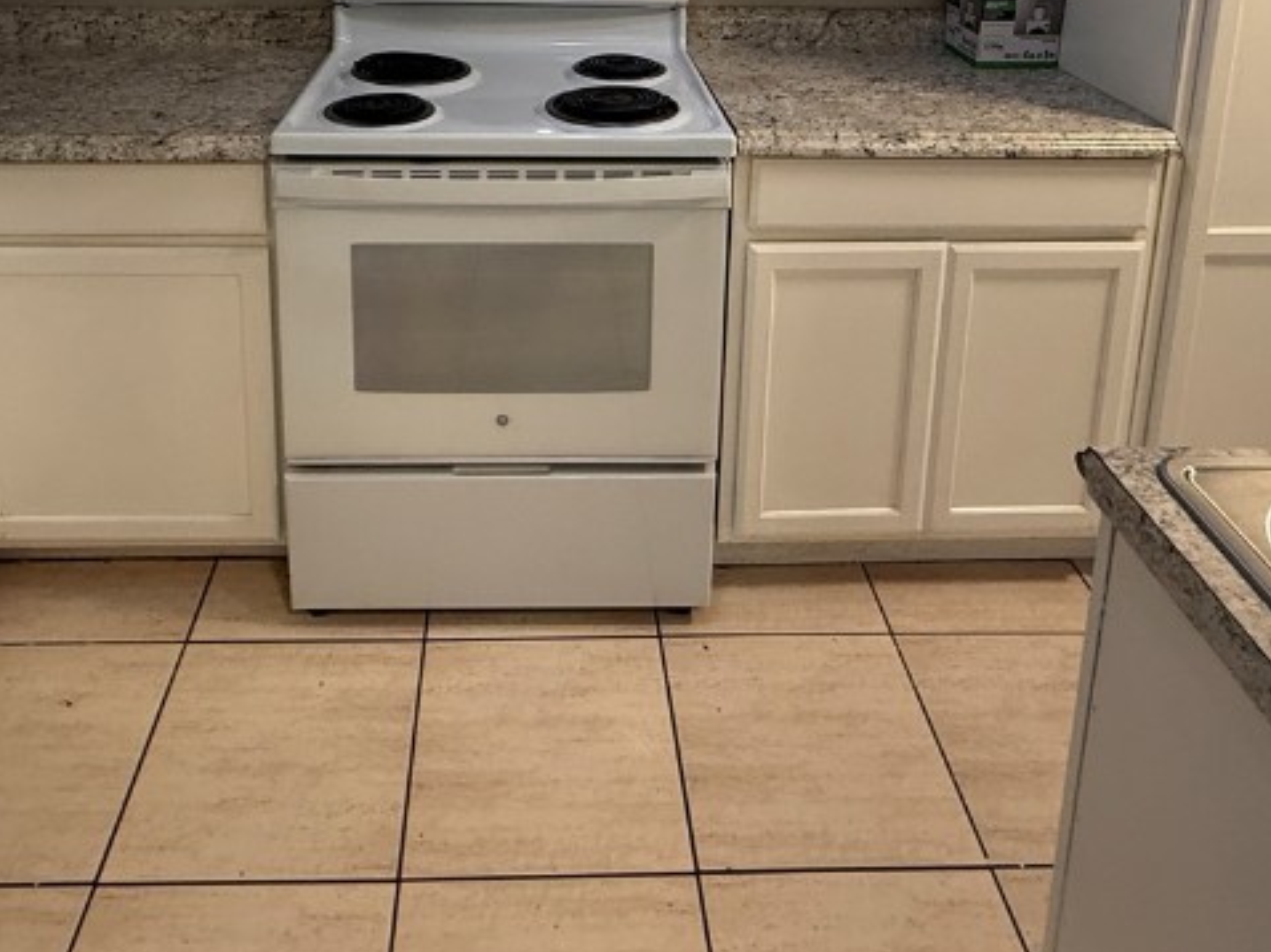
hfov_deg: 59.8
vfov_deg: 40.6
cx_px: 550
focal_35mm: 30
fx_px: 1101
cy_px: -11
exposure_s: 1/60
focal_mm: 2.22
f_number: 2.2
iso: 200
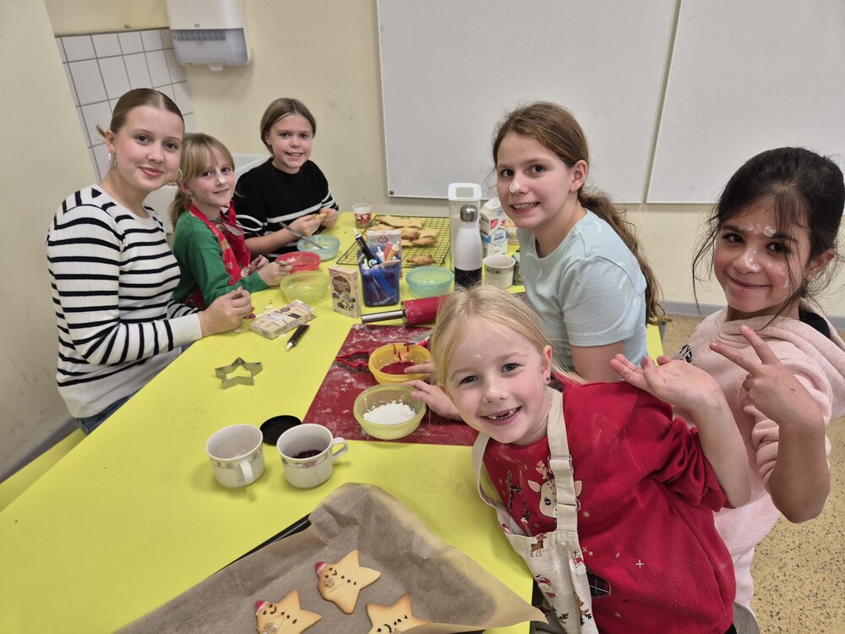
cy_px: 317
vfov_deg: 58.9
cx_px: 422
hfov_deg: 73.9
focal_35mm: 23
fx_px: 561
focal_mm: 5.4
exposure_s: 1/180
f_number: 1.8
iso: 125
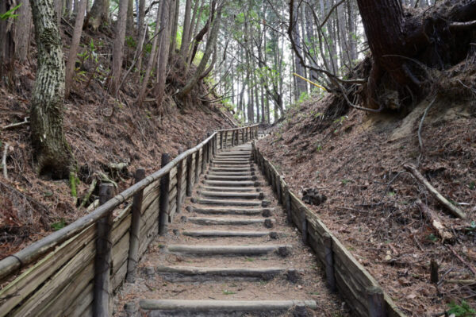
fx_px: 317
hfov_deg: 73.8
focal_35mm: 24
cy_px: 158
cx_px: 238
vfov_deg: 53.1
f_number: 5.6
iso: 800
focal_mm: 24
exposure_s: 1/25
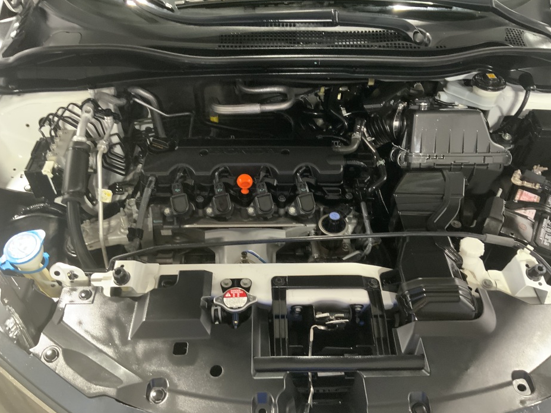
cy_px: 201
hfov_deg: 60.0
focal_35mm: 30
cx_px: 277
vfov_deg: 46.8
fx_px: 478
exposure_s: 1/30
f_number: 1.8
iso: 250
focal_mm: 3
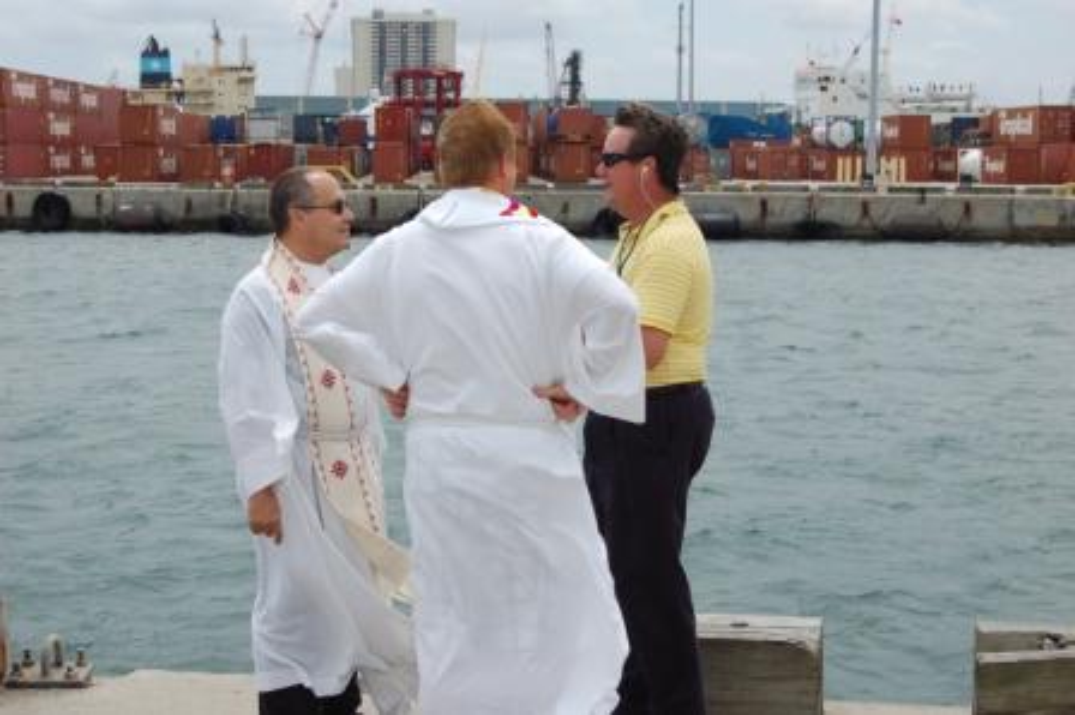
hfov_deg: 33.4
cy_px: 358
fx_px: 1790
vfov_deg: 22.6
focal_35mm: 60
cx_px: 538
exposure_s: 1/400
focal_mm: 40
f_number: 10
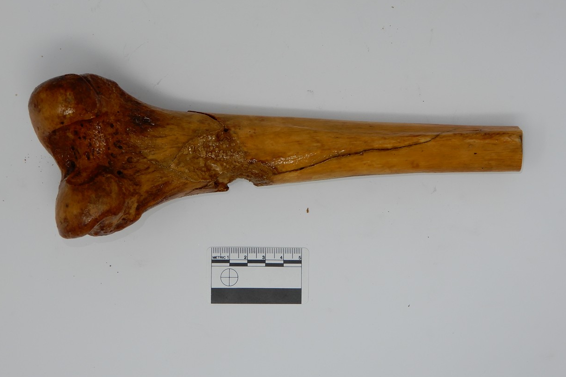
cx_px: 285
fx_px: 1132
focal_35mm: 72
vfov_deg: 18.9
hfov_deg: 28.1
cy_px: 155
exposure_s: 1/100
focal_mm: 11.6
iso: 80
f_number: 4.5
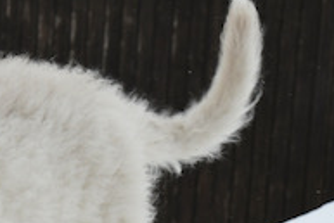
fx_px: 1643
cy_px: 299
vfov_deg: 7.7
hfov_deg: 11.5
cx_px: -5
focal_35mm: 177
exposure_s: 1/320
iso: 1000
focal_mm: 38
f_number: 8
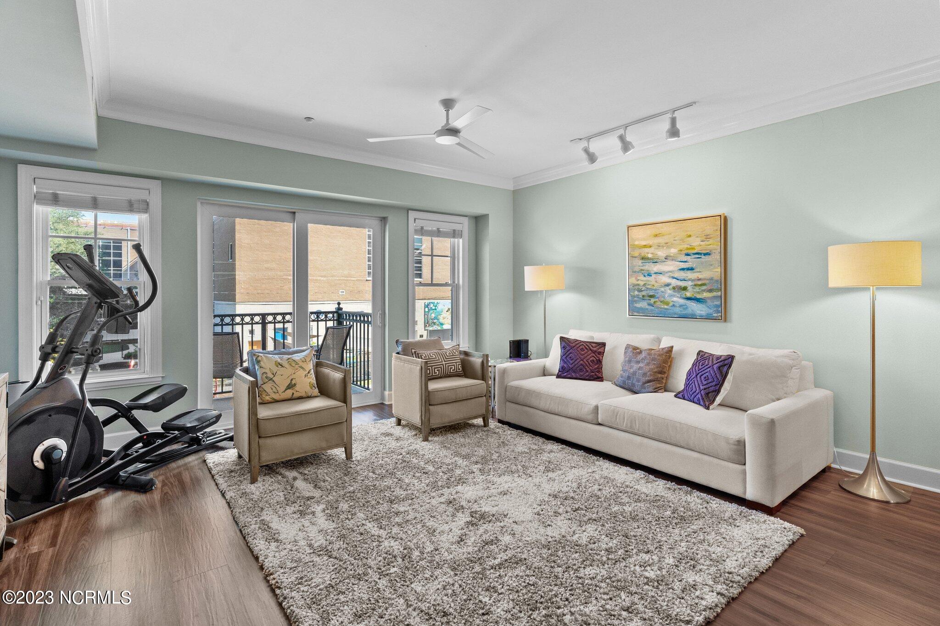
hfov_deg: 93.3
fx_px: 444
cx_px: 470
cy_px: 313
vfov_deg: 70.4
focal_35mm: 17
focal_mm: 17
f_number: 6.3
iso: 1000
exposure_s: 1/20
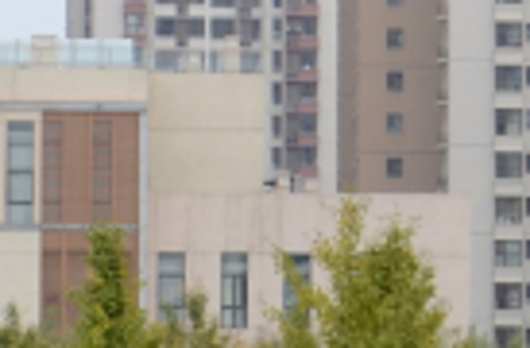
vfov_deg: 3.0
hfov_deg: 4.6
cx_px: 700
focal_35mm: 450
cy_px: -27
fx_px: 6595
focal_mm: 40
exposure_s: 1/320
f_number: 5.6
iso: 200
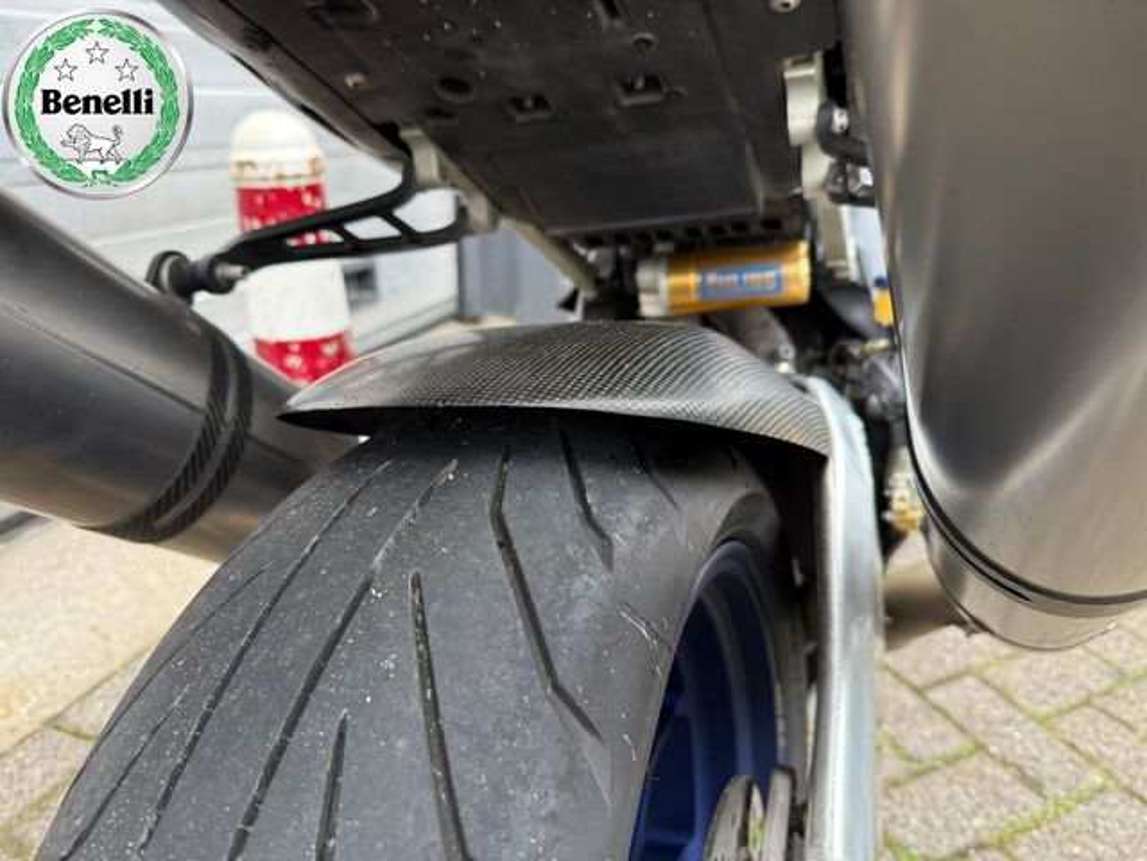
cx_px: 574
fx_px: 795
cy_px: 430
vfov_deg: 56.8
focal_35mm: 24
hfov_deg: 71.6
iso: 200
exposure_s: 1/116
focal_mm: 6.76
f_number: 1.78
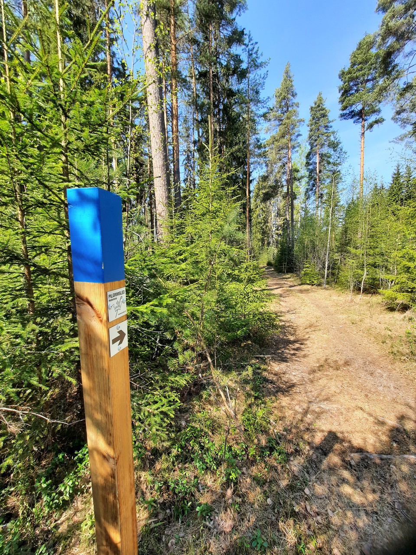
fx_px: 208
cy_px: 278
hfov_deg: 89.9
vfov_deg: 106.2
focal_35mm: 13
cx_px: 208
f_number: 2.2
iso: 40
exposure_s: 1/462
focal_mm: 1.74
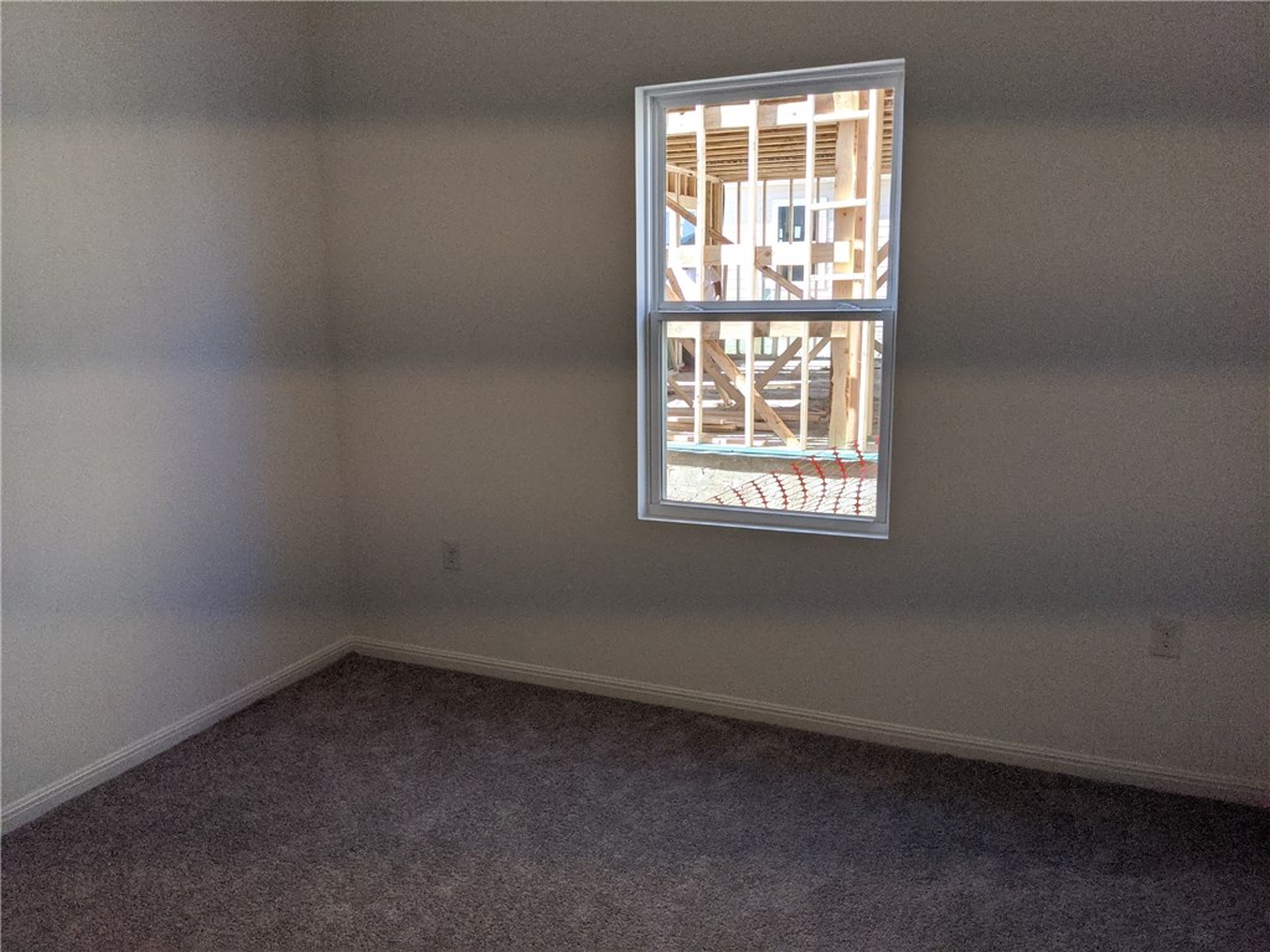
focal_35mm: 27
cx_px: 635
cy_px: 476
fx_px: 991
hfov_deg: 65.3
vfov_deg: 51.4
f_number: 1.73
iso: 431
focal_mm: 4.38
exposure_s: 1/2611
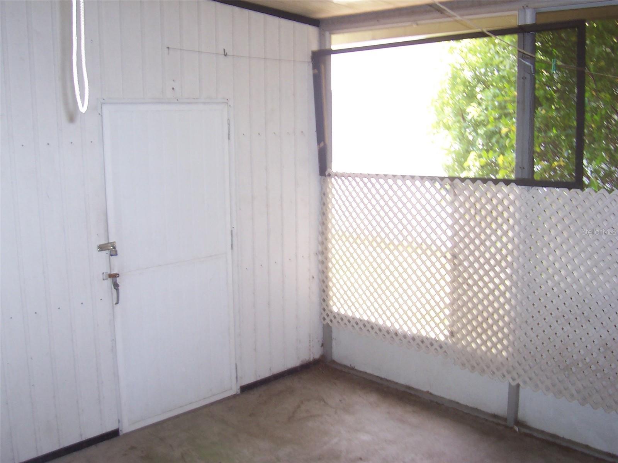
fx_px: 661
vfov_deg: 38.7
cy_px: 232
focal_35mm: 37
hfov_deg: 50.1
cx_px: 309
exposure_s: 1/60
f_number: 2.8
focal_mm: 5.6
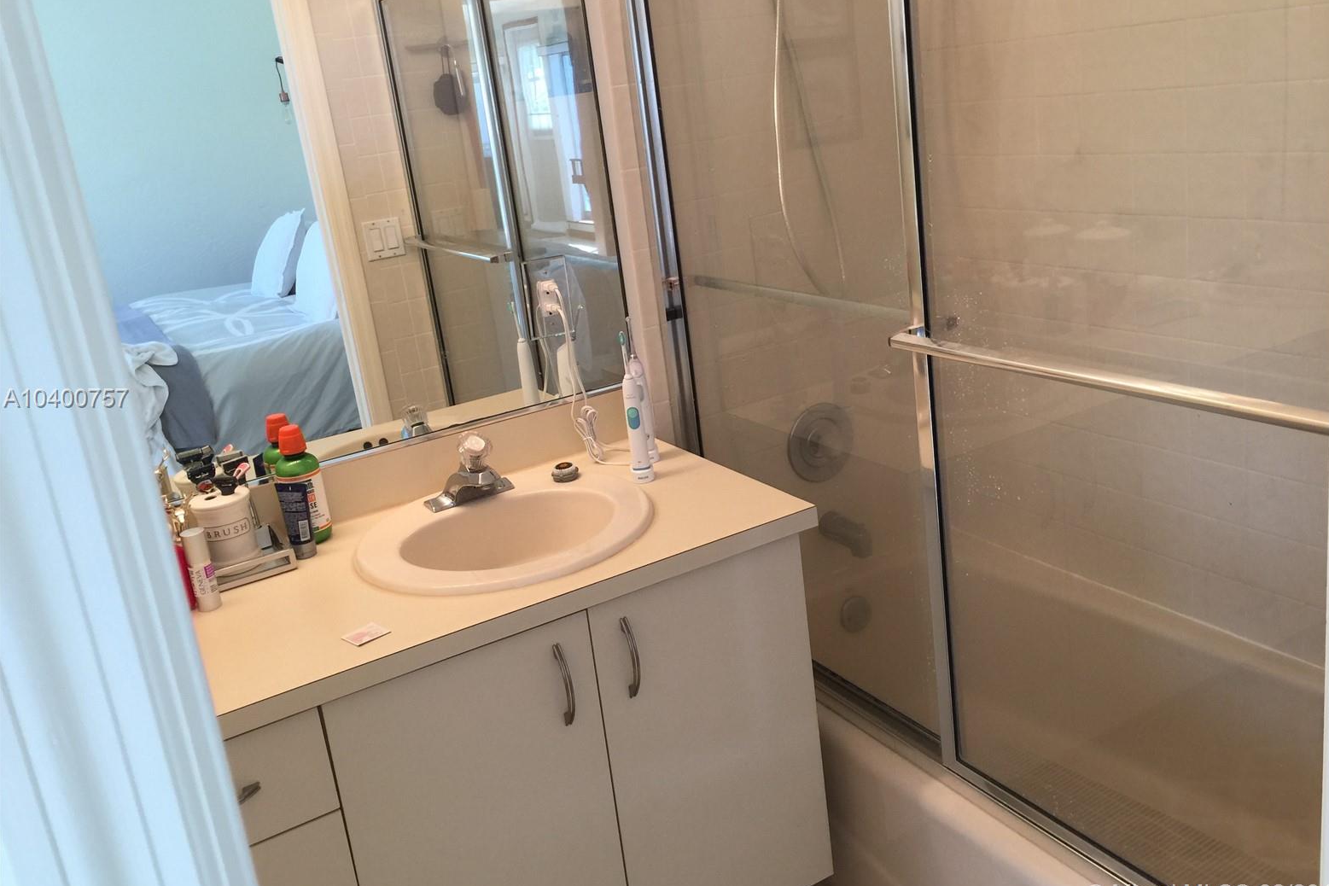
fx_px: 1144
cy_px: 399
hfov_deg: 60.3
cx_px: 681
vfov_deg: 42.3
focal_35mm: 31
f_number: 2.2
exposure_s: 1/40
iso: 32
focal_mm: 4.15
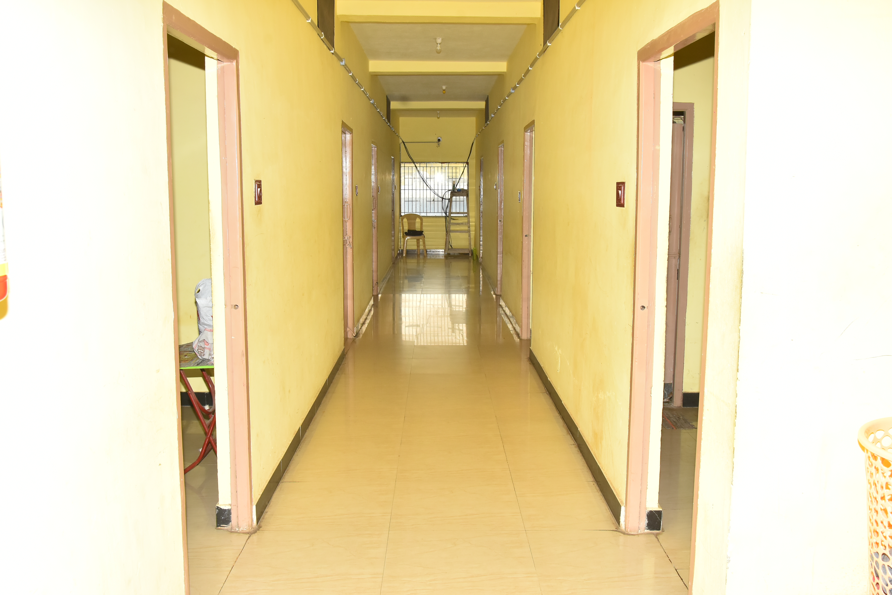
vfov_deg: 41.7
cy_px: 298
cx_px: 446
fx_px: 780
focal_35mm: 32
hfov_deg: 59.5
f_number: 9
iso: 640
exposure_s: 1/160
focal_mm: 21
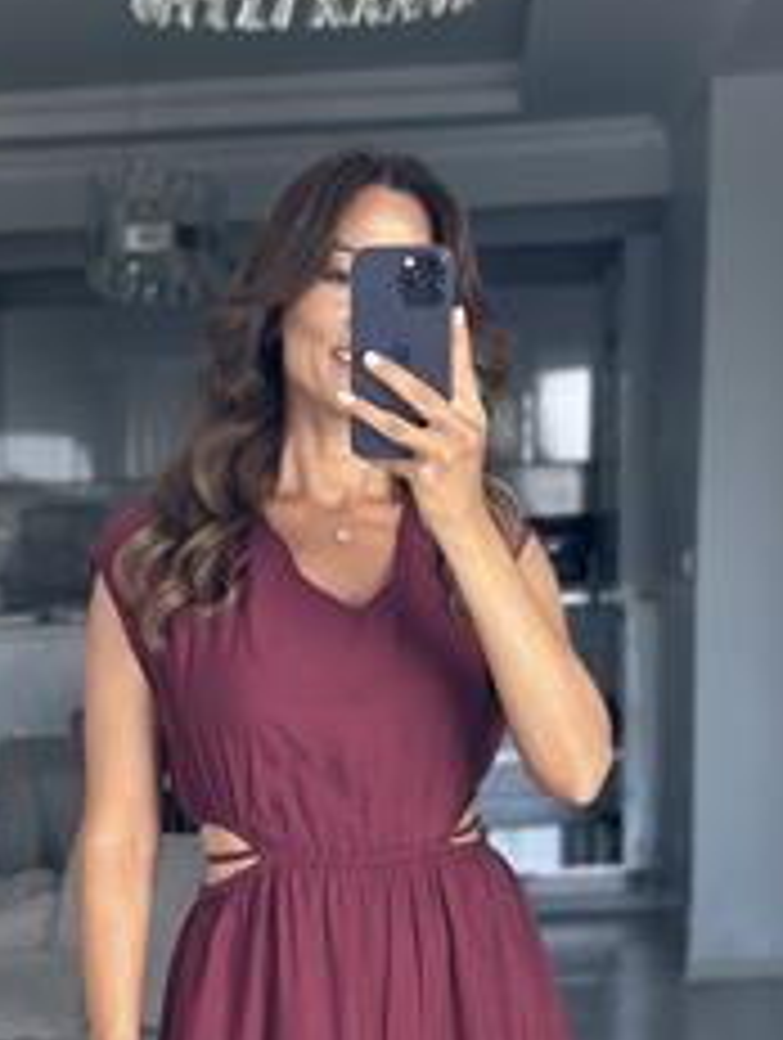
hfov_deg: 14.1
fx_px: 3158
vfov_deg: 18.1
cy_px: 1108
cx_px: 292
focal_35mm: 105
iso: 100
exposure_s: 1/121
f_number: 1.78
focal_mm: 6.86
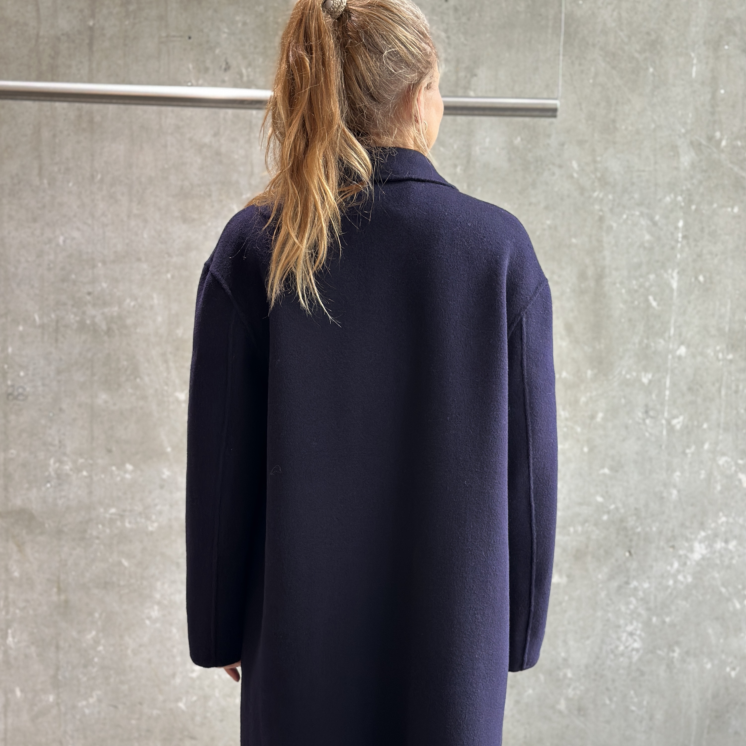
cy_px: 439
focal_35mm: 57
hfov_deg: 30.0
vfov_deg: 30.0
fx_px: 1390
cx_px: 372
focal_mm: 6.86
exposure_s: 1/73
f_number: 1.78
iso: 125
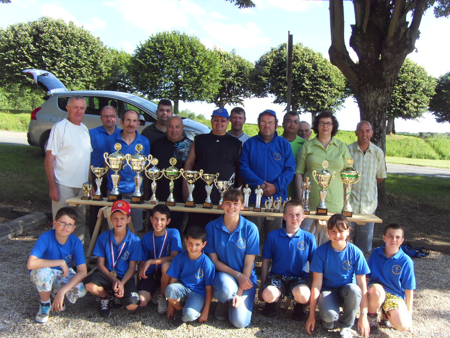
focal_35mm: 39
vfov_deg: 36.8
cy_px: 169
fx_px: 507
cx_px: 225
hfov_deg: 47.9
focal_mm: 6.6
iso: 80
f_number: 3.5
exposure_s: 1/250
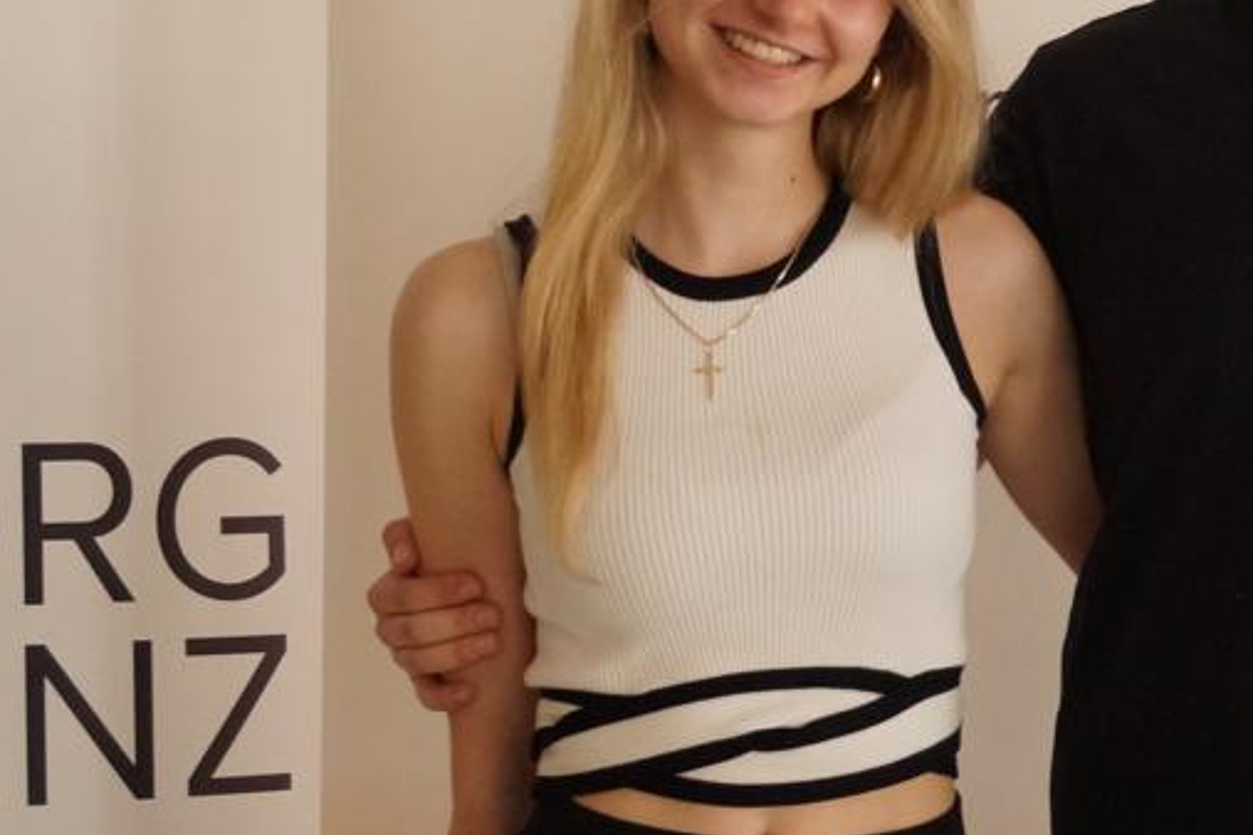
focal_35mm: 128
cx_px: 1170
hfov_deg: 15.8
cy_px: 553
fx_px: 4455
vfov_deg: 10.7
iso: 800
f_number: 4
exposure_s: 1/80
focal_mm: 24
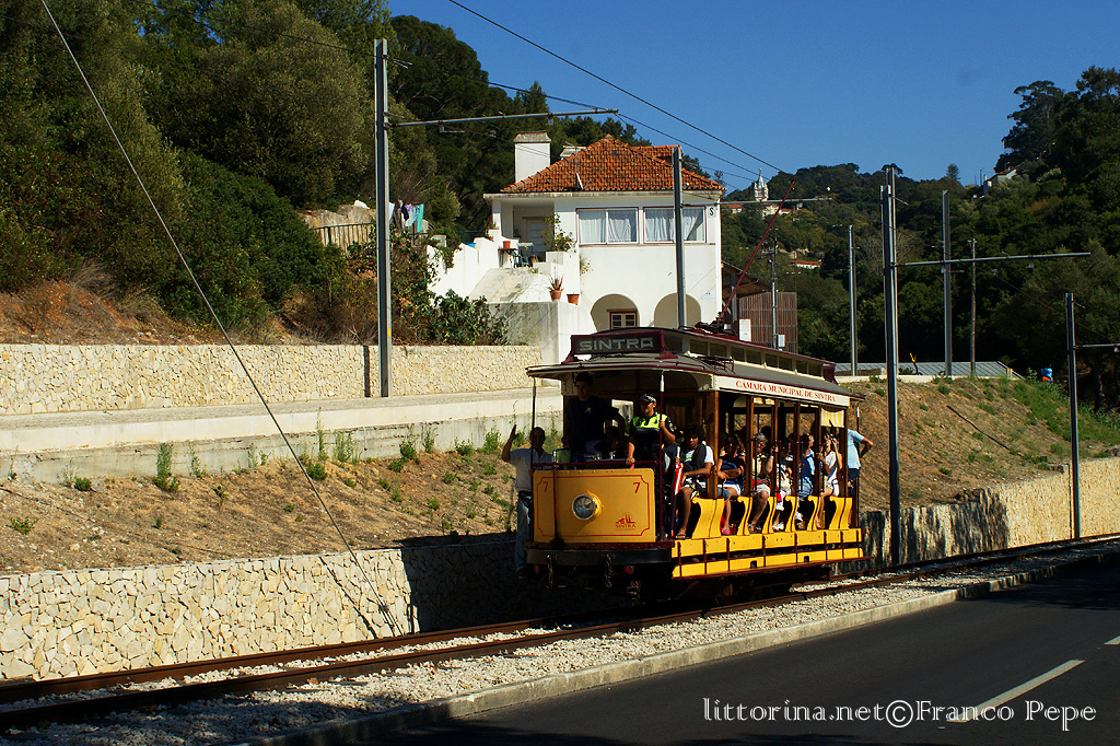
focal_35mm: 52
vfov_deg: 25.7
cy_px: 373
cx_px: 560
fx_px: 1633
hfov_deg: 37.9
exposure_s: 1/400
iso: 200
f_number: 13
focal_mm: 35
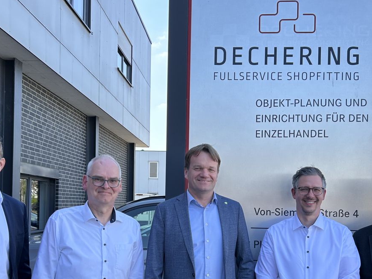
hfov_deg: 46.8
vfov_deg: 35.4
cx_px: 200
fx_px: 430
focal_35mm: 40
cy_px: 198
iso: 50
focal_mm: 5.7
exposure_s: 1/1019
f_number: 1.5
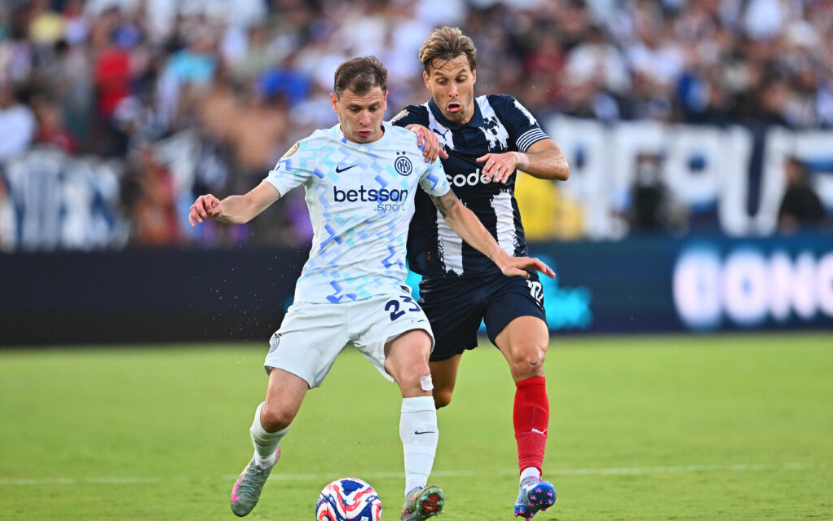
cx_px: 416
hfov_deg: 3.4
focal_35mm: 613
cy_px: 274
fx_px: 13918
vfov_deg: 2.1
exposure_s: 1/3200
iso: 1600
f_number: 2.8
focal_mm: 400
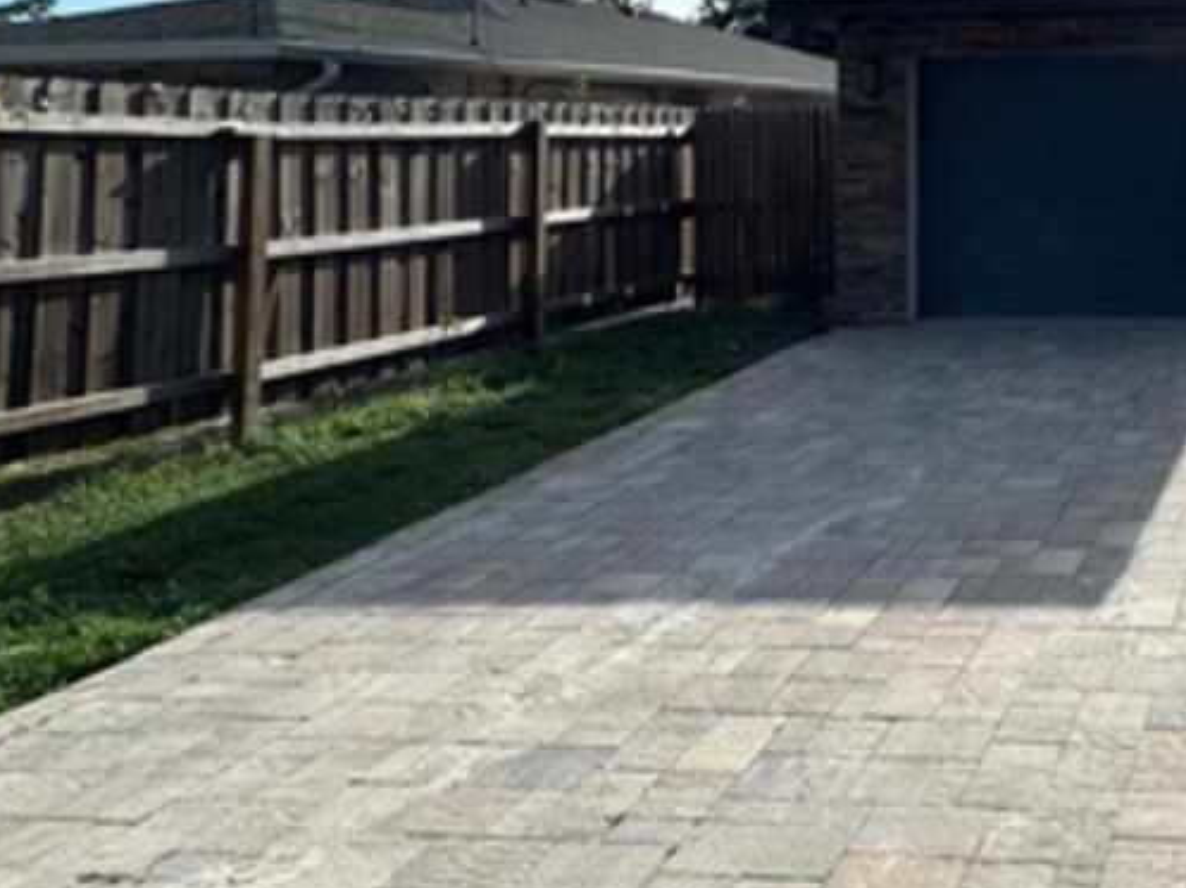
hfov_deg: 43.8
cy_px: 64
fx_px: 1233
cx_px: 1191
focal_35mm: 36
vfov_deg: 36.7
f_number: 2.2
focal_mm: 2.22
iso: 50
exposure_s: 1/3390
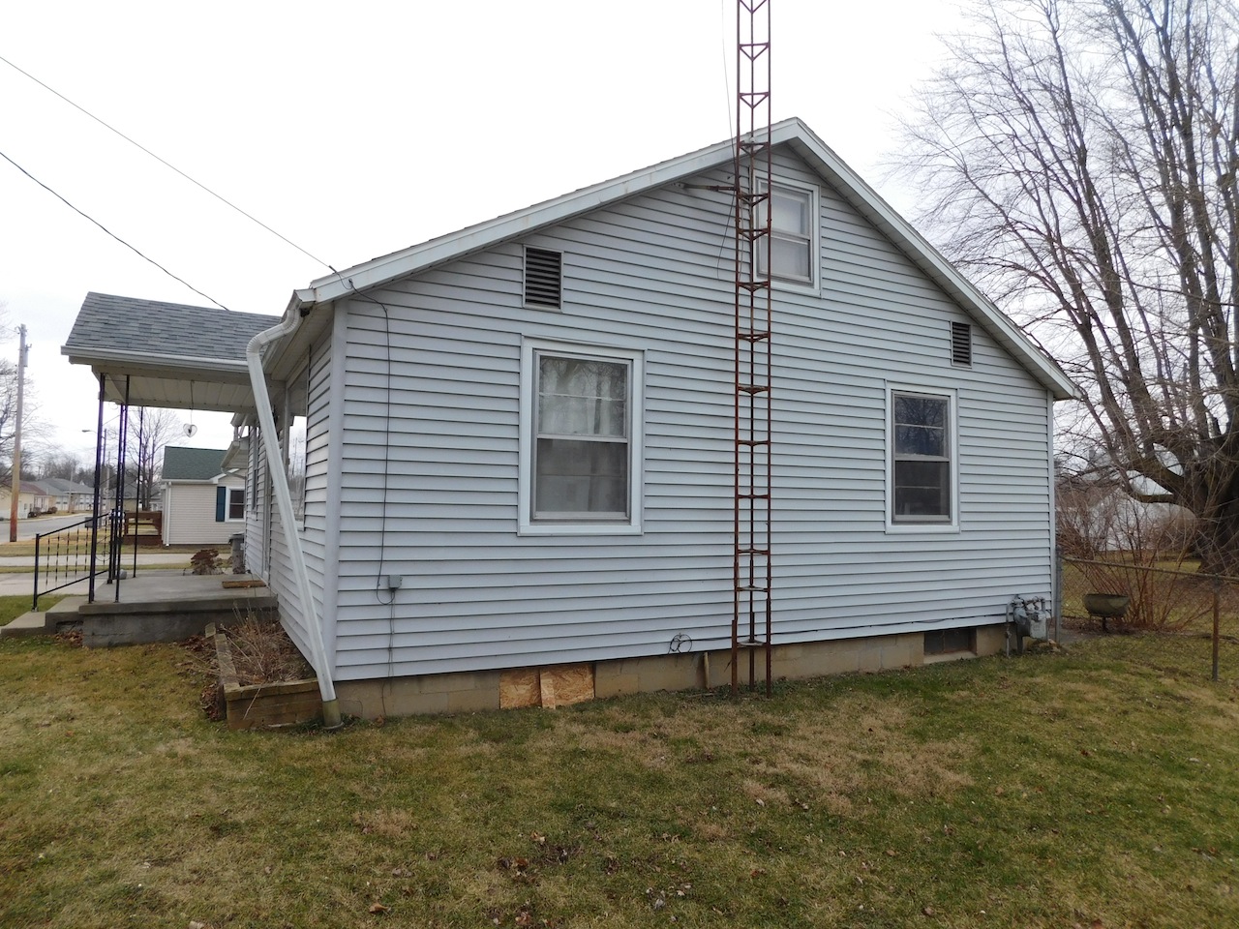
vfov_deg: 58.9
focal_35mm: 23
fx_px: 823
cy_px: 464
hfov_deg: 73.9
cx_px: 620
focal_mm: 4
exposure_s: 1/200
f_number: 3
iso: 125
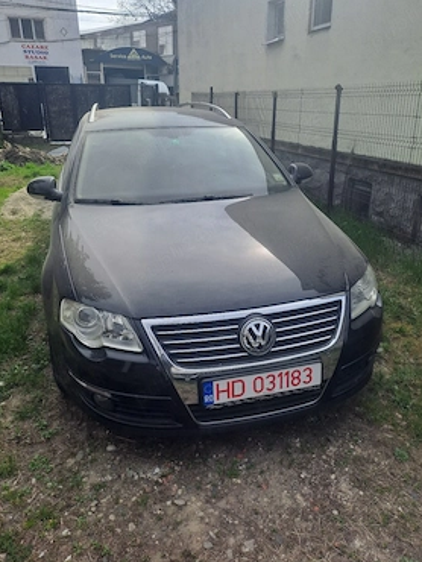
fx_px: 438
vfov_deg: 65.3
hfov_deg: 51.4
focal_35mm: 27
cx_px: 213
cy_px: 267
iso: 32
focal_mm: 4.65
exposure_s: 1/1000
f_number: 1.8
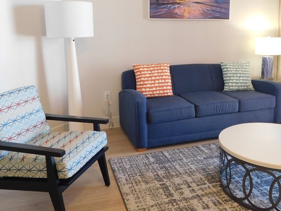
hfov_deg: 52.5
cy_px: 84
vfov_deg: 40.5
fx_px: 284
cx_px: 157
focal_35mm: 35
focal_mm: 4
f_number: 3
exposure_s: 1/30
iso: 360
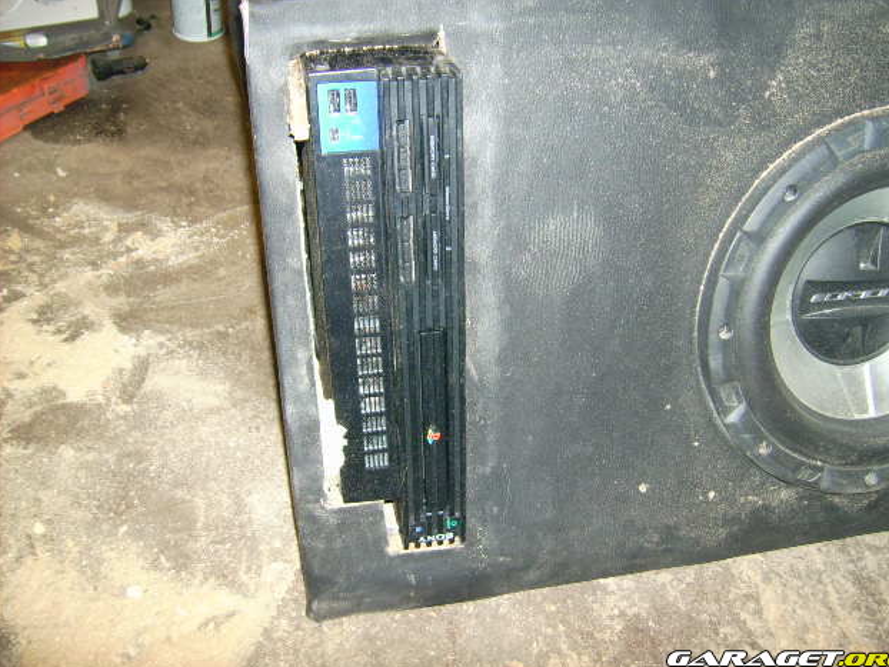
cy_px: 330
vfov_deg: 39.7
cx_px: 455
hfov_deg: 51.3
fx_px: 925
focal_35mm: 36
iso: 100
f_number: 2.8
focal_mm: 5.95
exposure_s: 1/60
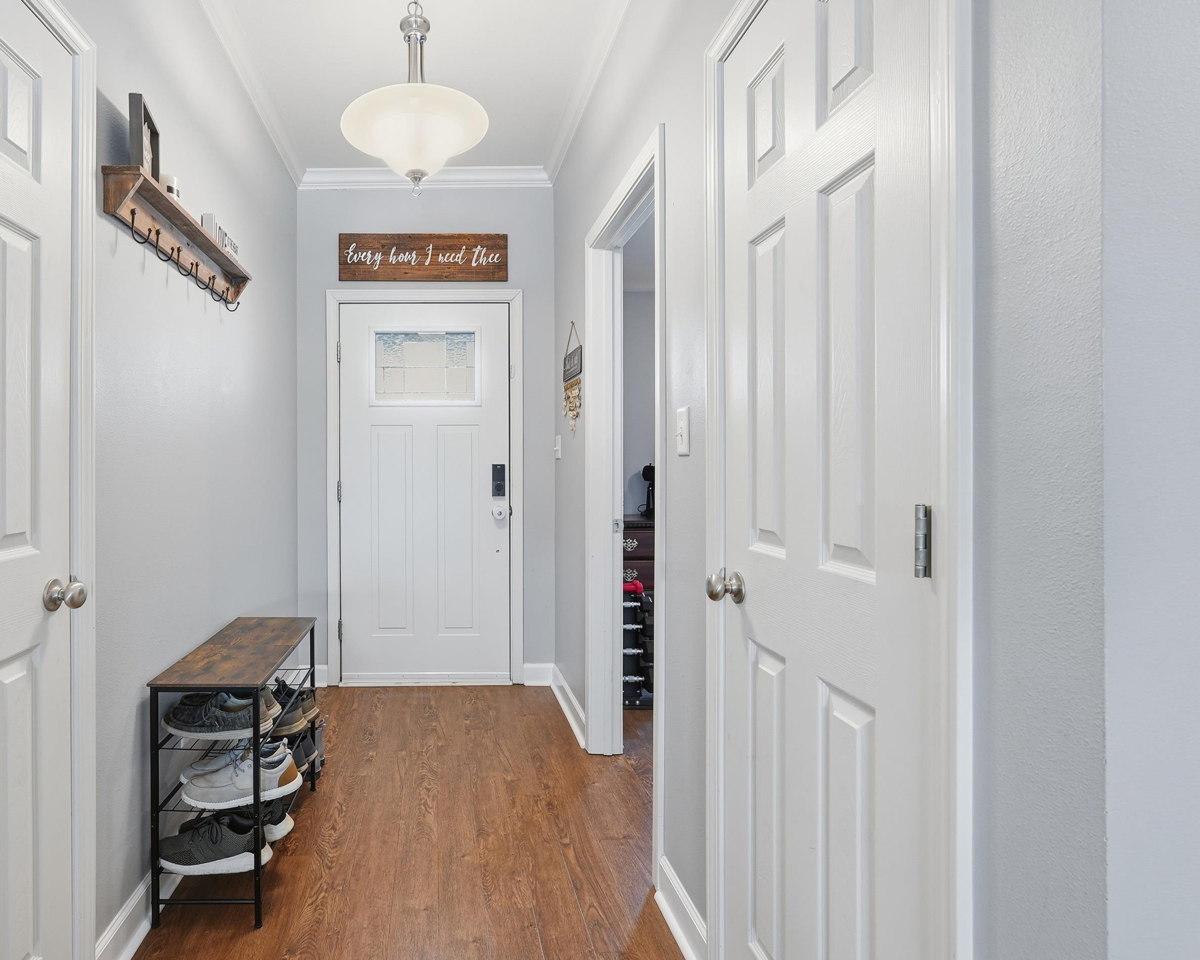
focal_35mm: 19
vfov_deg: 70.8
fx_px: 675
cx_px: 443
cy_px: 465
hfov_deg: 81.6
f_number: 9
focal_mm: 16
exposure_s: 1/25
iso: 250
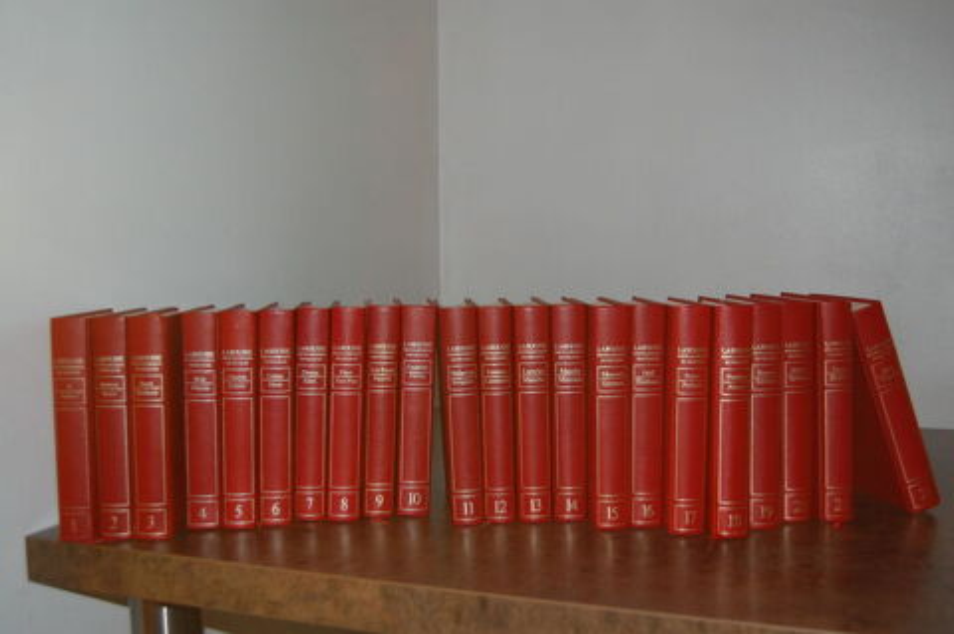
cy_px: 317
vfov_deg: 34.1
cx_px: 477
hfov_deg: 49.6
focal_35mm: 39
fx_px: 1032
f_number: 4
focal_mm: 26
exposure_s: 1/60
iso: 400
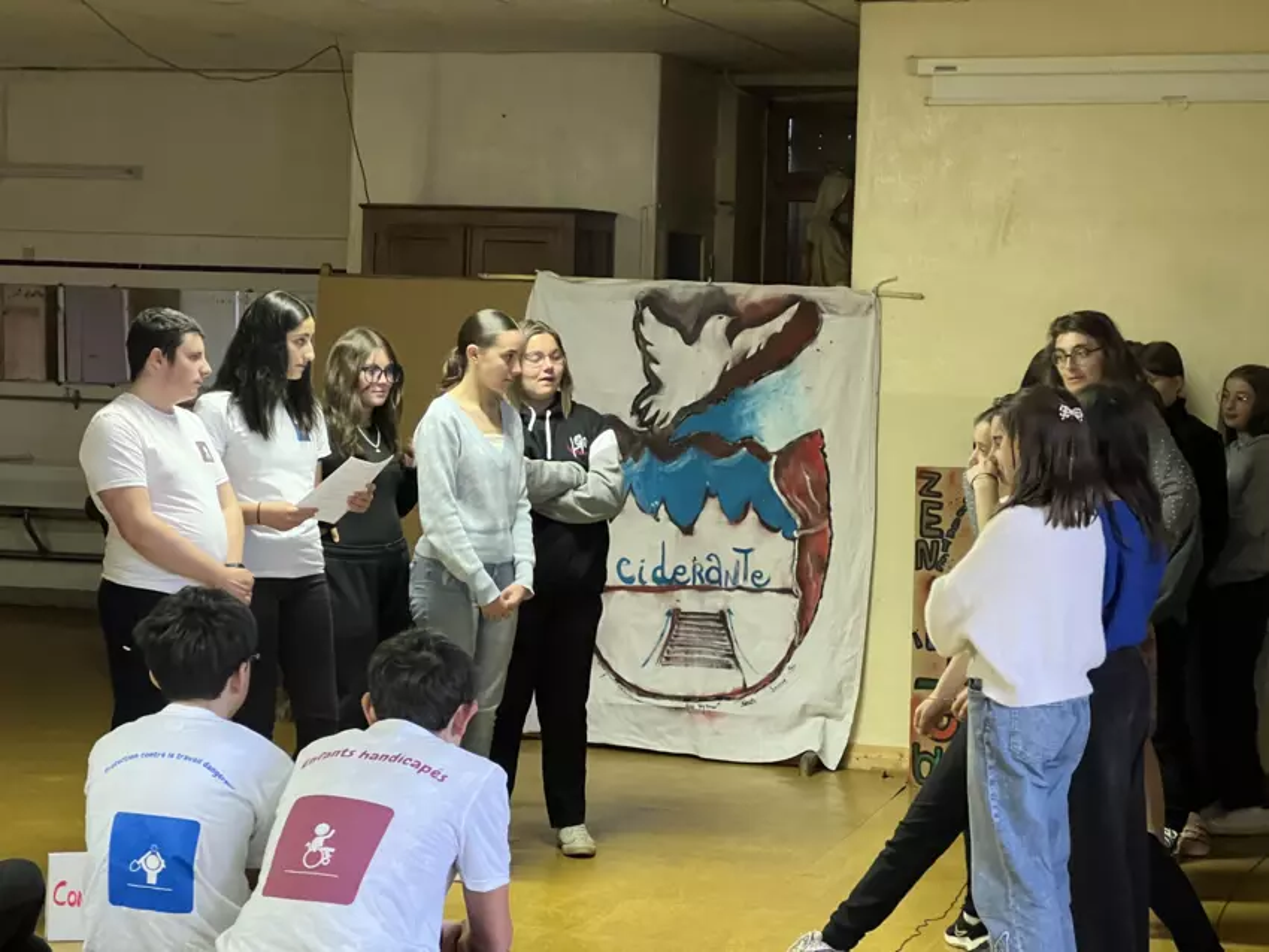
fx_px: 2824
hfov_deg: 25.3
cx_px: 634
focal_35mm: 77
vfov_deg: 19.1
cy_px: 476
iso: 800
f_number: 2.8
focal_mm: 9
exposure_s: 1/25
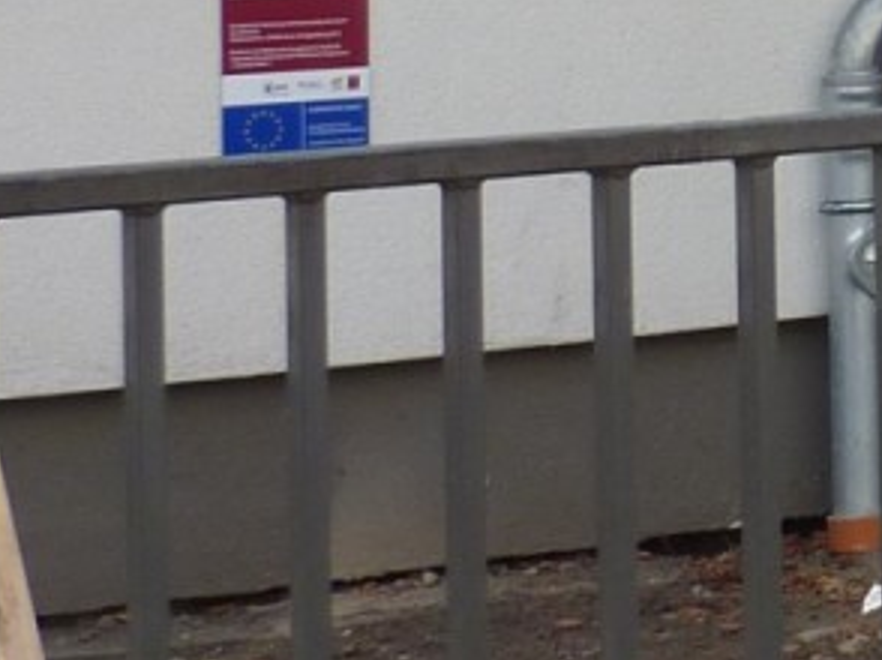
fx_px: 4812
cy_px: -496
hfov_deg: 9.3
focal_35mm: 189
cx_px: 2160
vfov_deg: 7.6
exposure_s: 1/100
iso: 80
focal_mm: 6.1
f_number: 4
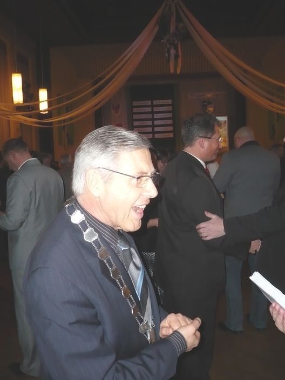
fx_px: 384
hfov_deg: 40.7
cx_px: 142
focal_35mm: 35
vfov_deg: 52.6
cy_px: 190
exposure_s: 1/30
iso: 200
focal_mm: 5.8
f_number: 2.8
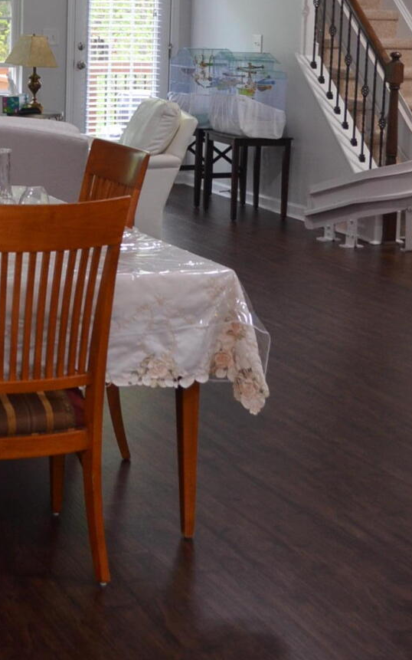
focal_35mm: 78
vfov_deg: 25.9
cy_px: 103
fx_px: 1402
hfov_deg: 16.6
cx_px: 60
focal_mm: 22
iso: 800
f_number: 4
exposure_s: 1/60
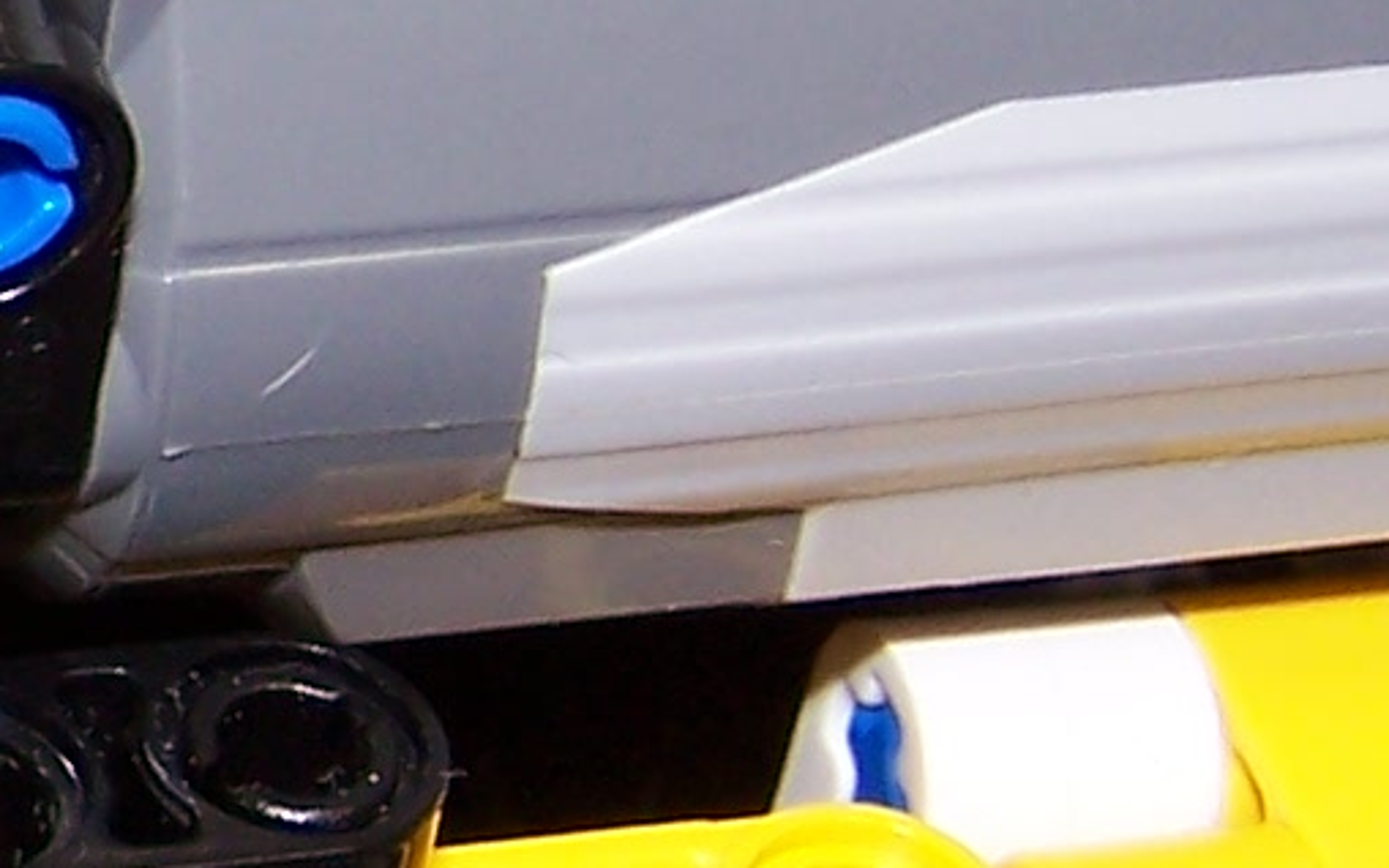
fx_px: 7722
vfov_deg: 6.4
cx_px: -1029
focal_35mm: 204
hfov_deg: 9.8
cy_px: 164
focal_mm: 6.3
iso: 80
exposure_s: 1/60
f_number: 2.8
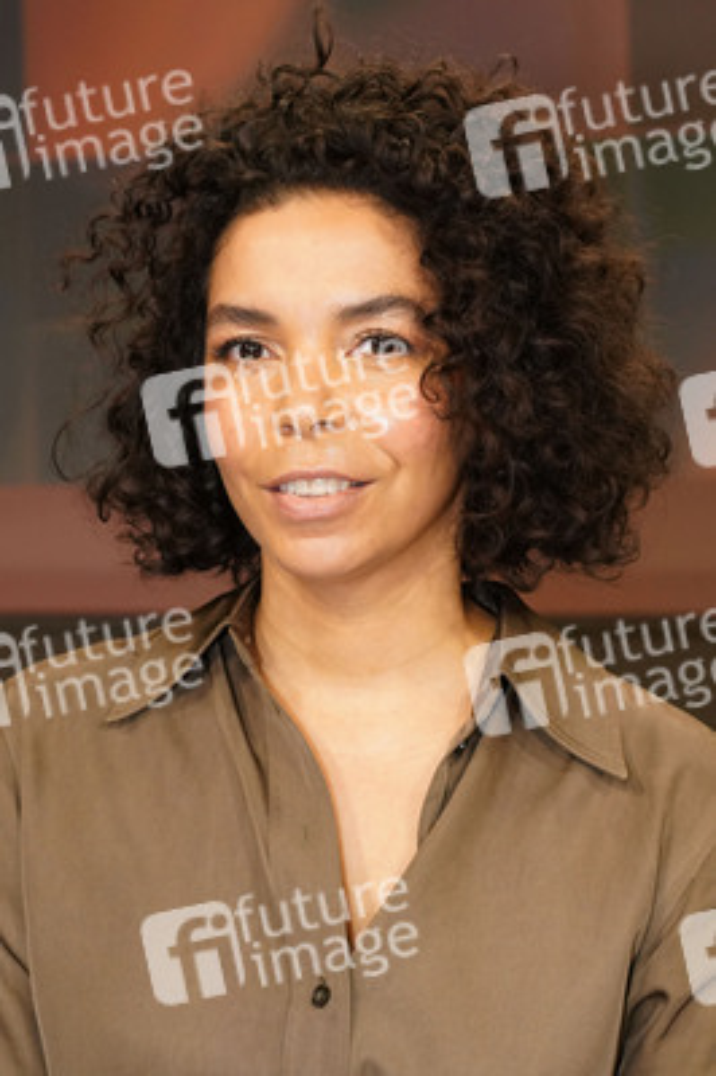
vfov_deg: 41.9
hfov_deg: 28.6
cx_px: 358
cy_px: 538
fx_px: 1404
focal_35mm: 47
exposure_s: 1/125
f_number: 5.6
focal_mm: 47
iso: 2000
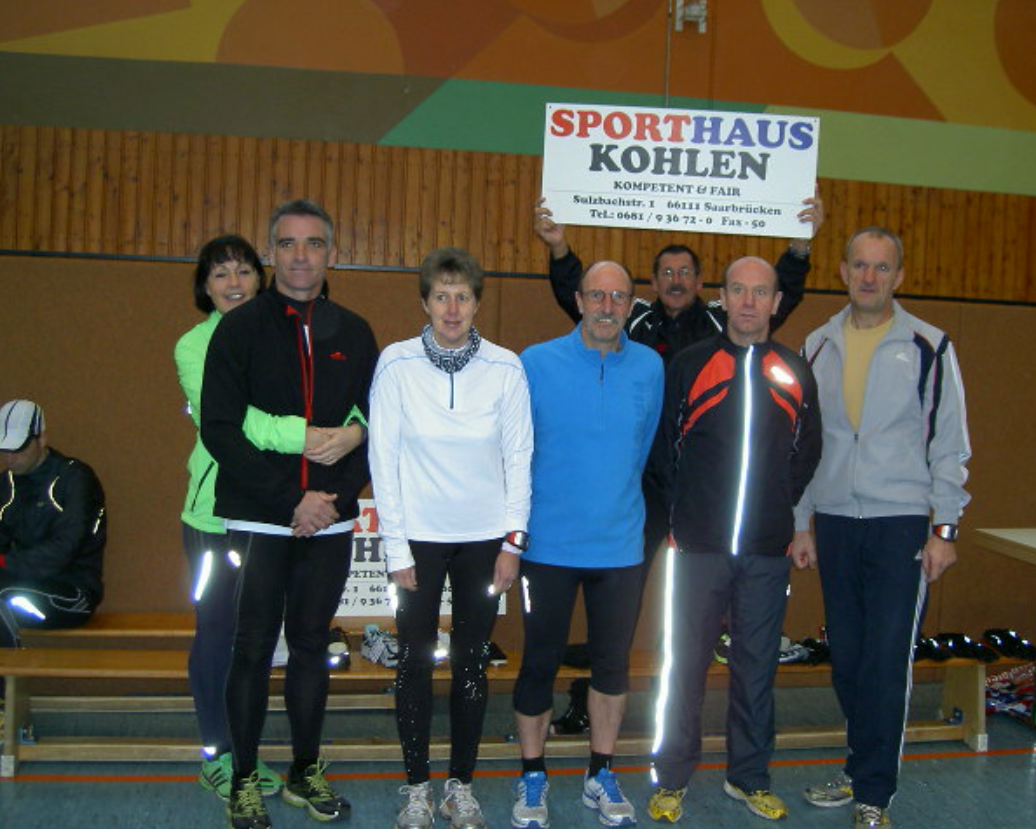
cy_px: 417
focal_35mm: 41
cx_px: 539
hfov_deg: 44.8
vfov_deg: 36.5
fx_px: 1257
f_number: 2.8
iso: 100
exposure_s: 1/59.5
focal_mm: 8
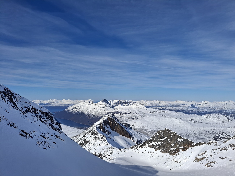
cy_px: 88
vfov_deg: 54.9
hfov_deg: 69.4
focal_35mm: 25
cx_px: 118
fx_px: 170
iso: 32
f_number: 1.8
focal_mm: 4.69
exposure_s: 1/5208
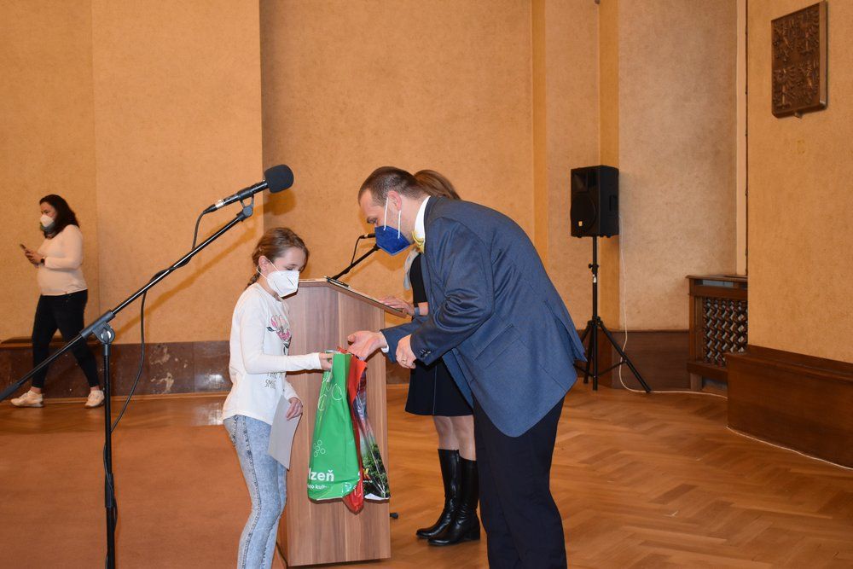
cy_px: 284
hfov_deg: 42.3
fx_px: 1102
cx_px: 426
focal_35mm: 46
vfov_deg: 29.0
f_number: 4.2
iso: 1250
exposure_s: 1/60
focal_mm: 31
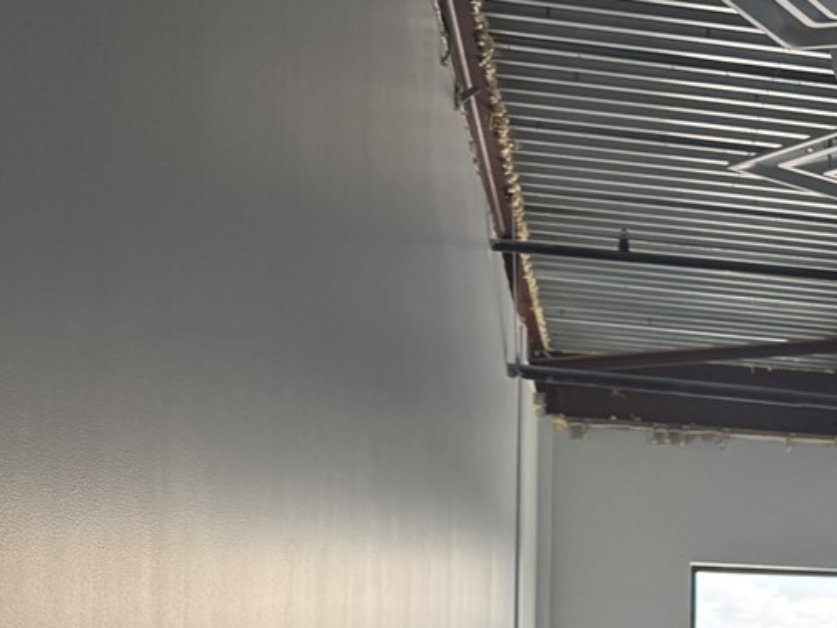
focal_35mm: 76
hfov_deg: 21.7
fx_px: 1838
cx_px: 1235
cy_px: 726
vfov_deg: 18.5
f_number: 1.78
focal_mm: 6.76
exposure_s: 1/205
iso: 64
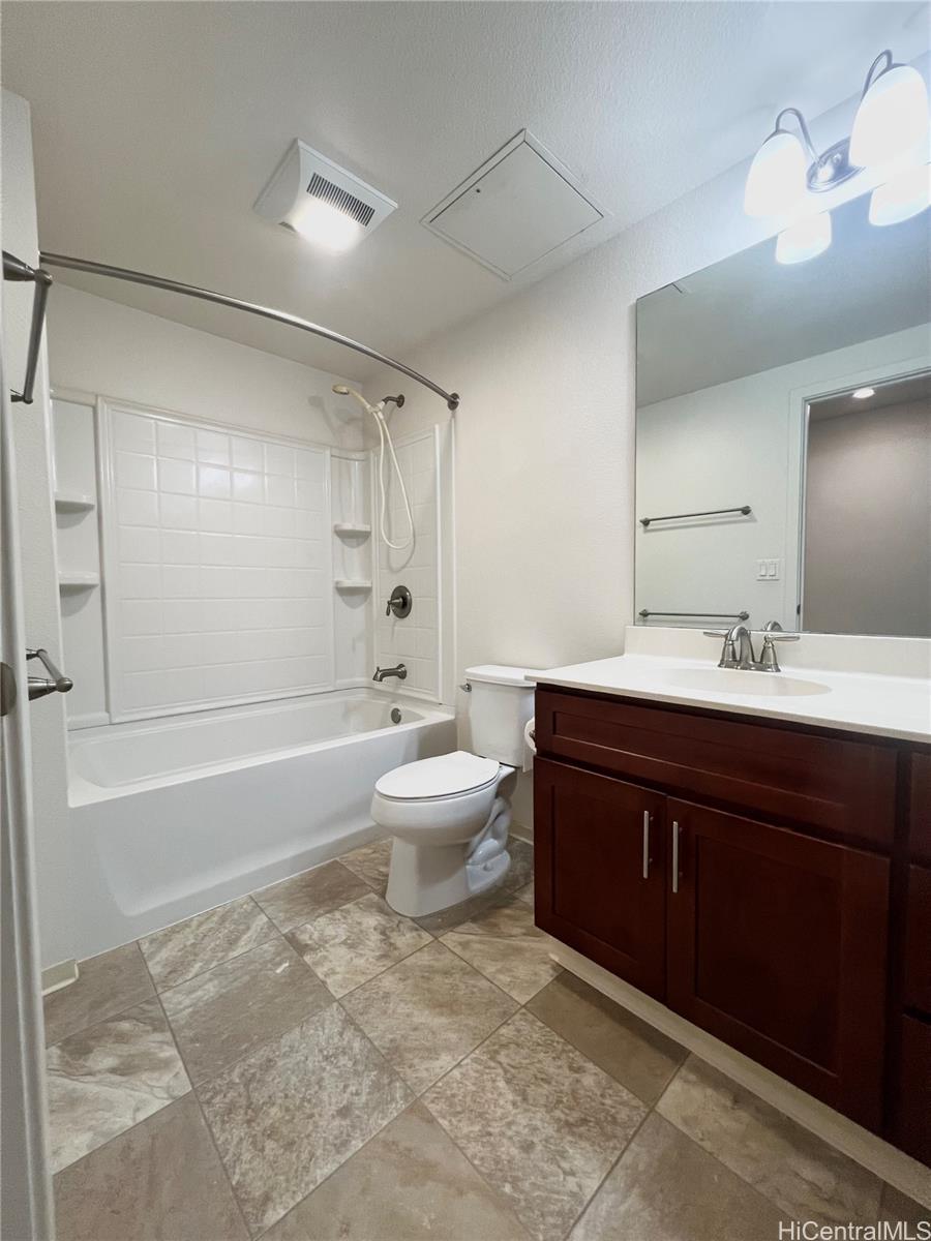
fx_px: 466
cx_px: 466
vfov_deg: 106.2
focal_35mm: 13
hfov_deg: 89.9
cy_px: 620
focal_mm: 1.57
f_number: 1.8
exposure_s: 1/120
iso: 200
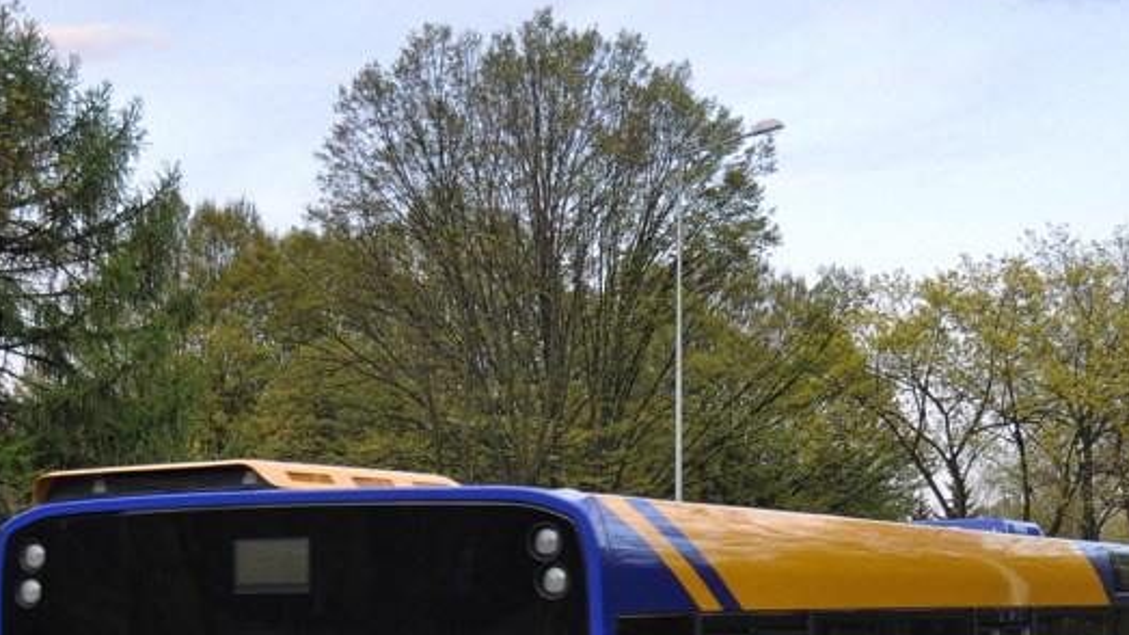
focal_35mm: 78
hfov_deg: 27.2
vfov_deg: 15.1
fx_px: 2335
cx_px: 576
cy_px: 699
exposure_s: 1/500
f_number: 4.2
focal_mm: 26
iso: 1250
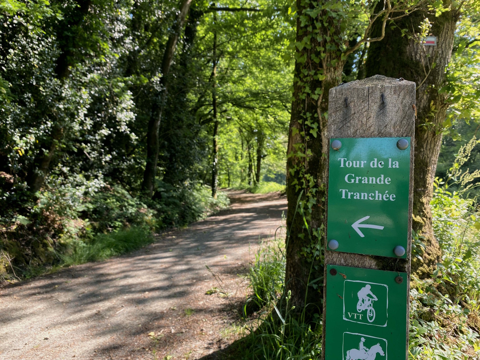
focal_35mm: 26
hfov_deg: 67.3
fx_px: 361
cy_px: 180
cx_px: 240
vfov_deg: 53.1
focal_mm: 4.25
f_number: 1.8
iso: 32
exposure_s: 1/144
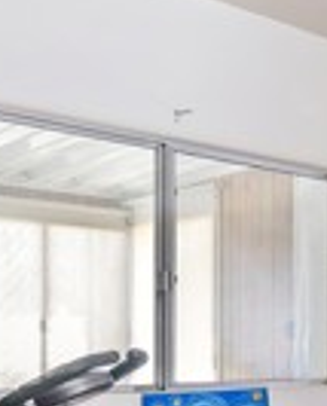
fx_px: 760
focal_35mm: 63
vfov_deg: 29.2
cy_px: 336
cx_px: 590
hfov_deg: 18.7
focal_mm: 14
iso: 500
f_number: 10
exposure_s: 1/1.67
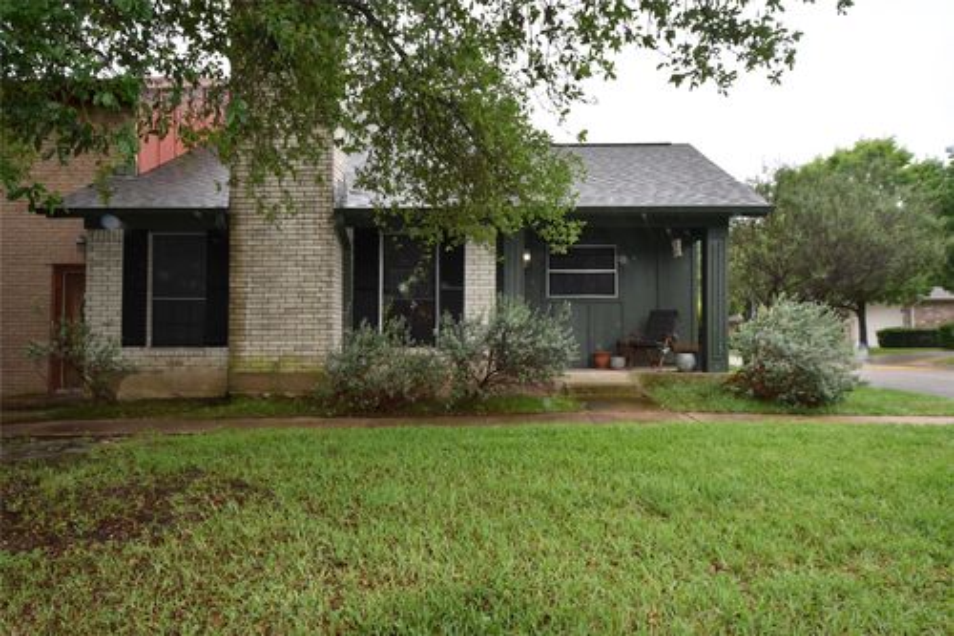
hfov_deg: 73.8
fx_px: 636
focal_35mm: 24
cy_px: 318
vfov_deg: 53.1
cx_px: 477
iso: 220
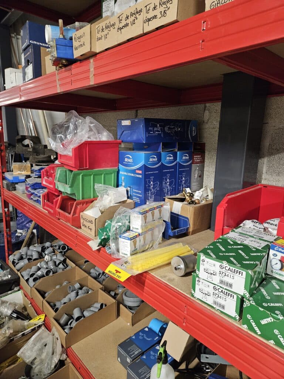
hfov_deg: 58.9
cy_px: 190
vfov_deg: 73.9
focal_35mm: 23
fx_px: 252
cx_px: 142
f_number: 1.8
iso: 1000
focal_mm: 5.4
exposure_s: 1/100
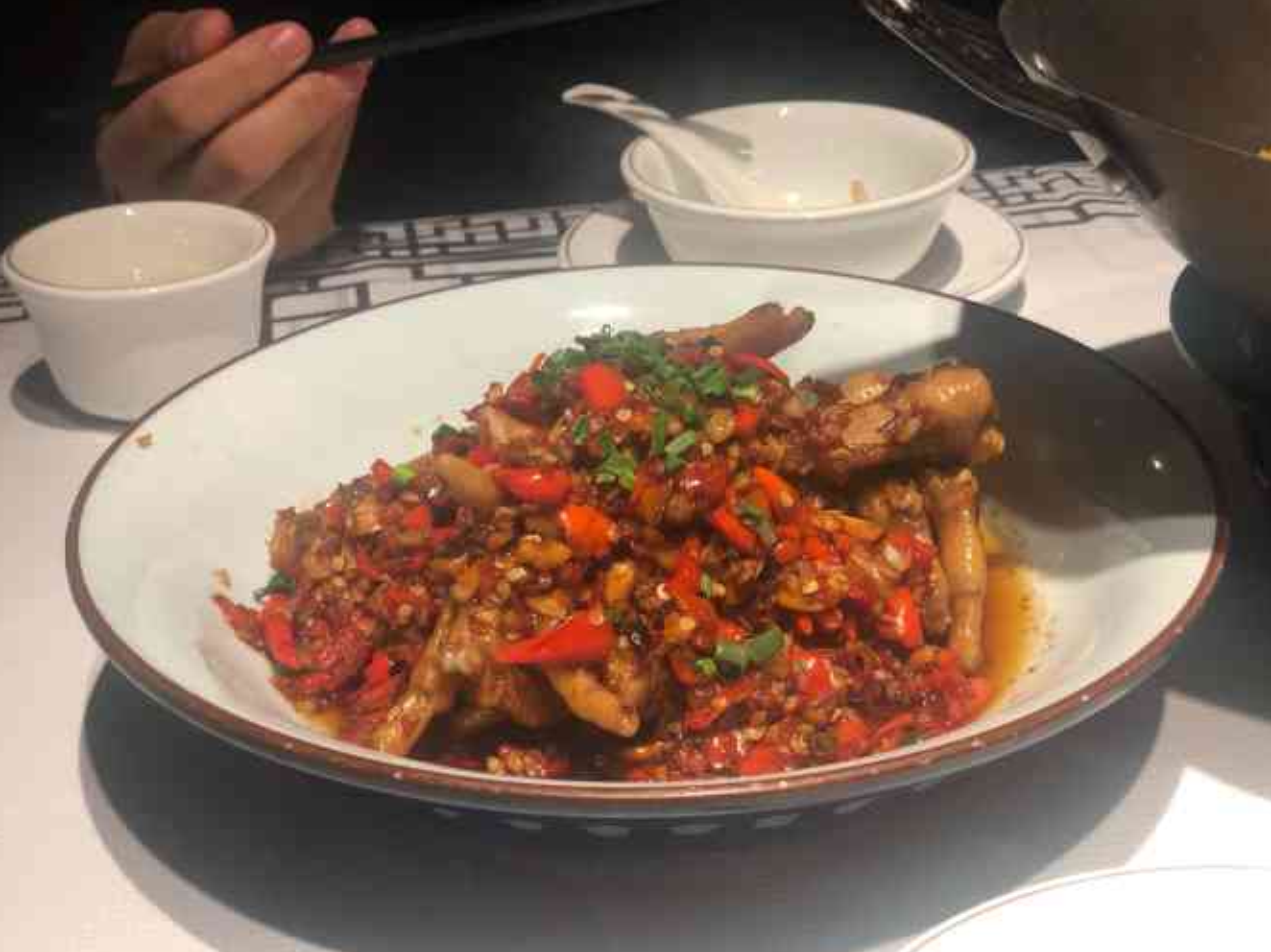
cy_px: 488
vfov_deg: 26.5
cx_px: 660
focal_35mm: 55
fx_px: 2019
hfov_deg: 34.9
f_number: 2.4
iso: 100
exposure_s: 1/33
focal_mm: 6
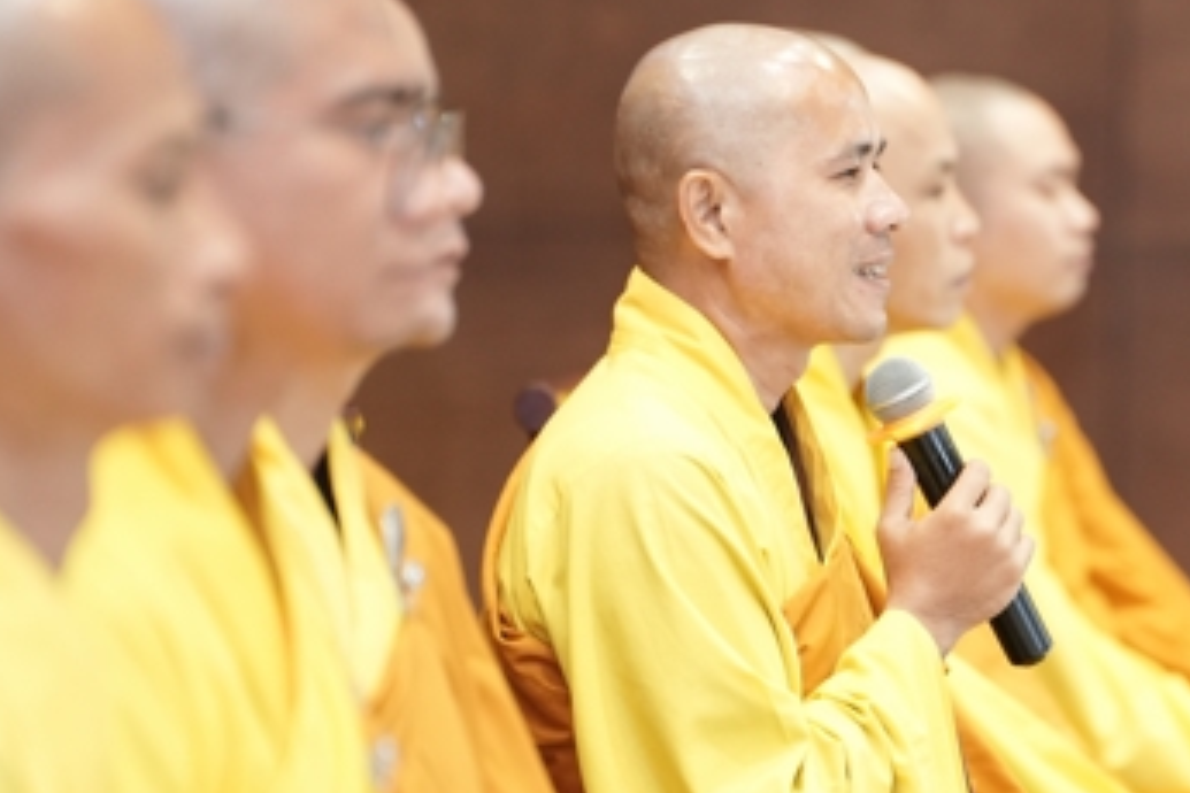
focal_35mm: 283
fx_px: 9354
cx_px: 1076
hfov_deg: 7.3
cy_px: 474
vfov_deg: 4.9
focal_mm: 150
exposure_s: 1/200
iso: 2500
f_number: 2.8
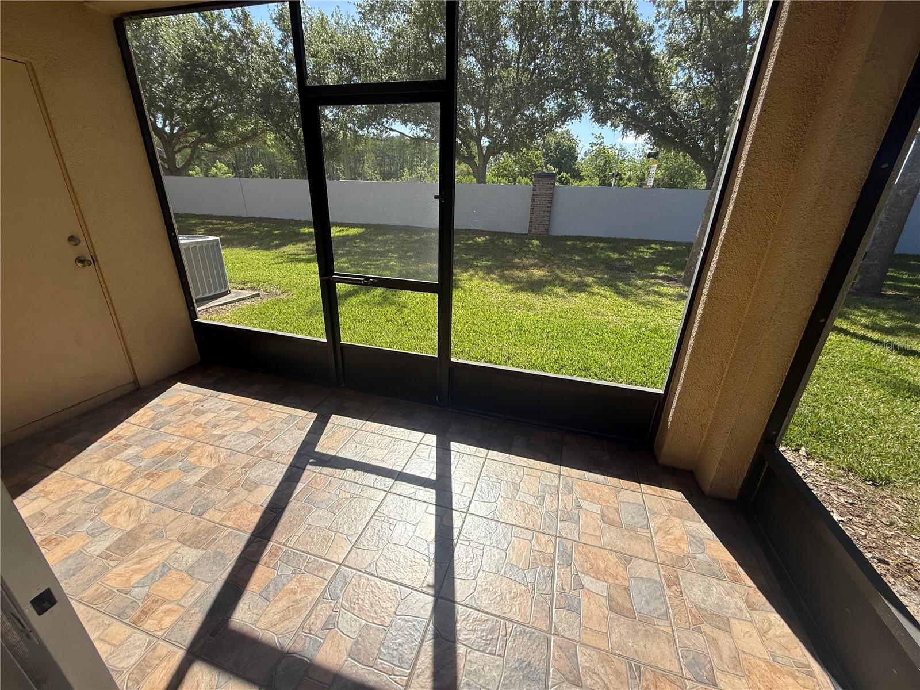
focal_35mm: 14
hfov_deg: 102.1
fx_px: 372
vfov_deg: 85.7
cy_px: 345
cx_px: 460
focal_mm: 2.22
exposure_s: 1/955
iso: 64
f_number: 2.2
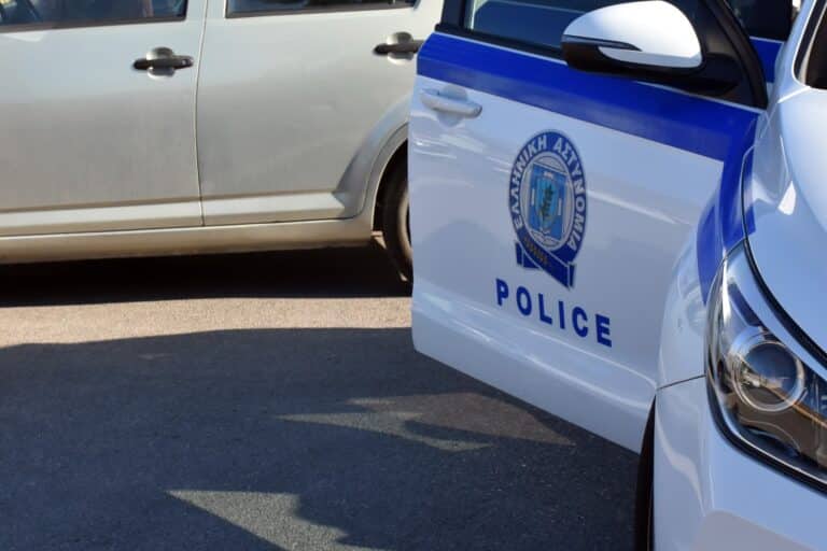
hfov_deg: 37.9
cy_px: 276
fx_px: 1206
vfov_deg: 25.8
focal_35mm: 52
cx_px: 414
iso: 800
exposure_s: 1/500
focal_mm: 35
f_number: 11
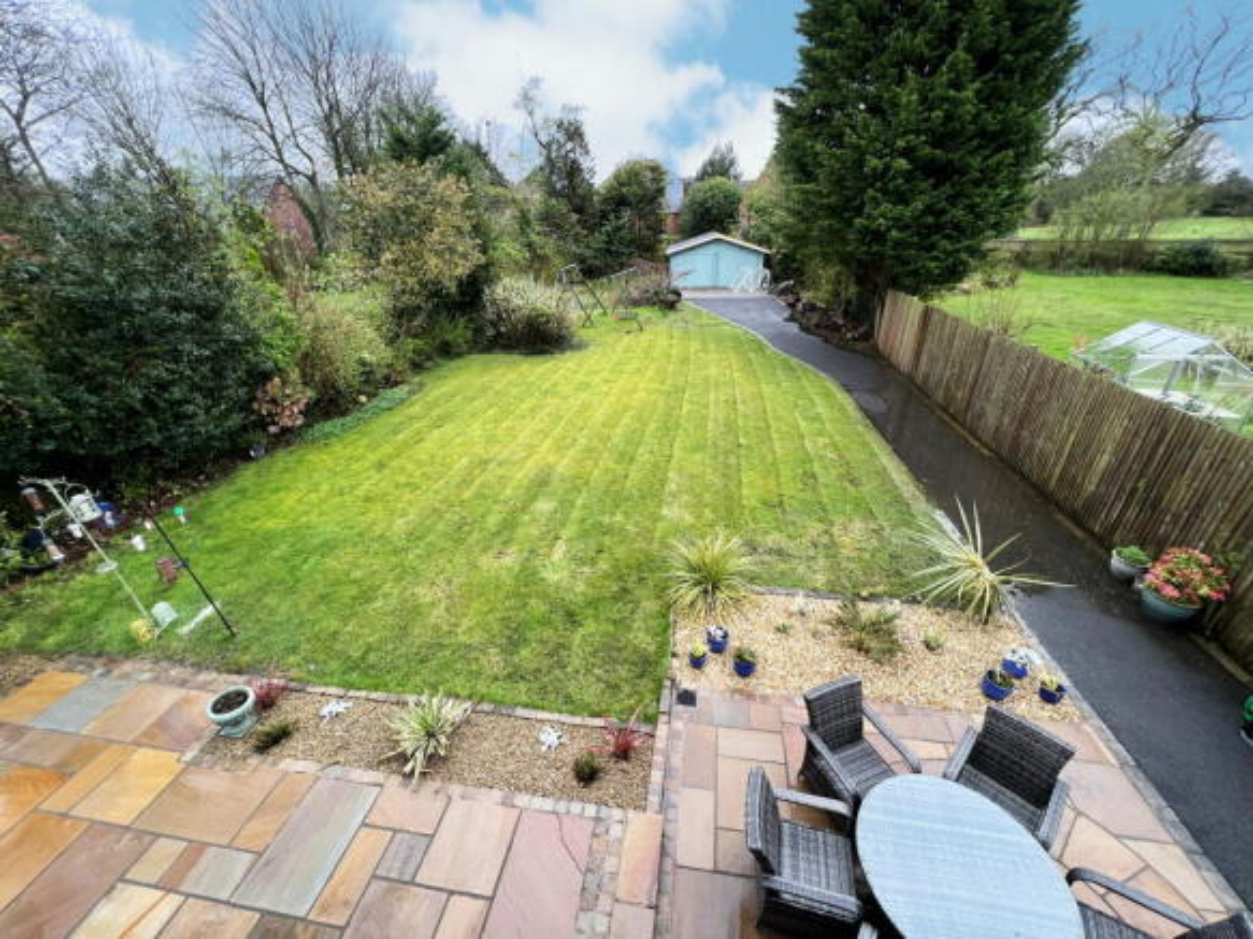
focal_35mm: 13
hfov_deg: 106.2
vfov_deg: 89.9
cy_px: 470
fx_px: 470
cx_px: 626
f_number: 1.8
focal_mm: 1.57
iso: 50
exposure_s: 1/99
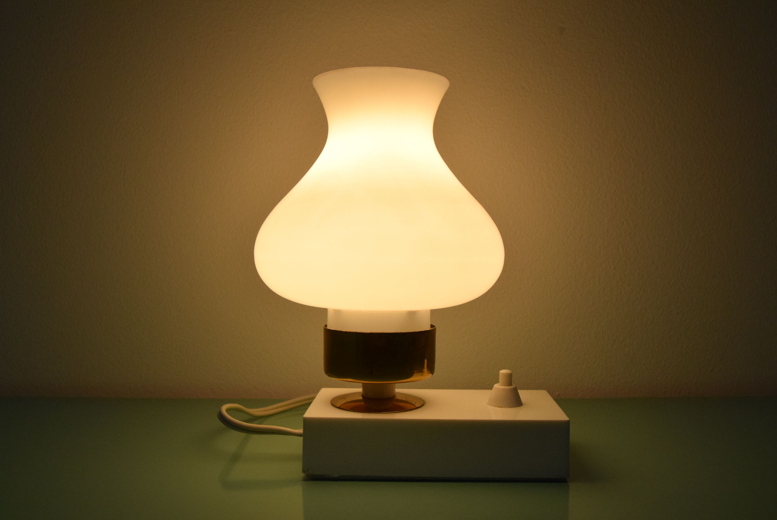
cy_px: 260
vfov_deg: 38.4
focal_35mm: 34
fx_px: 745
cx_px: 388
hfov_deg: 55.1
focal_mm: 23
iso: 1600
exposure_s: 1/400
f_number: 10
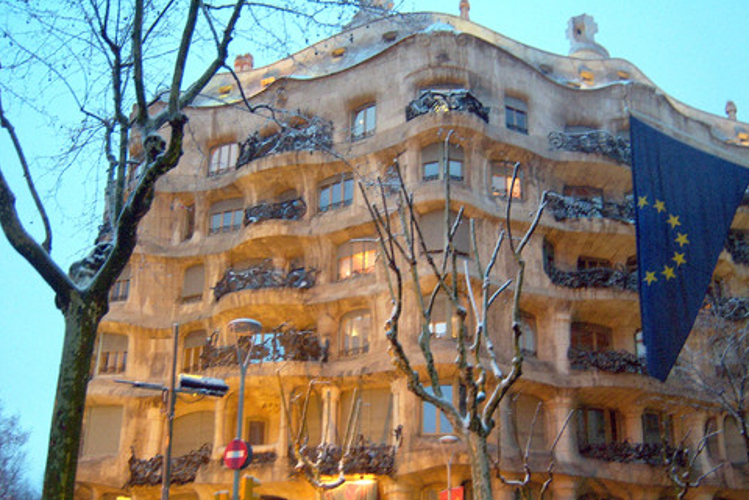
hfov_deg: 49.5
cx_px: 387
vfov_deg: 34.1
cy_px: 291
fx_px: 811
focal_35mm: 39
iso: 160
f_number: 2.8
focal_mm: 7.5
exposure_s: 1/8
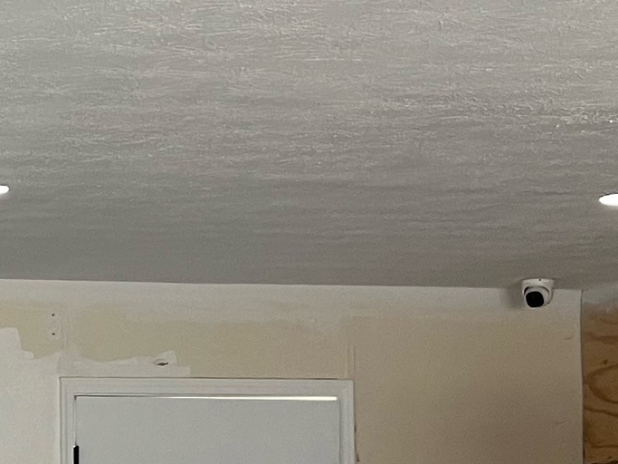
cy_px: 382
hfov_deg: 15.2
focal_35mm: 117
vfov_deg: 12.6
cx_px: -380
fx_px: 2088
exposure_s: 1/60
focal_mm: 5.7
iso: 100
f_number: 1.5
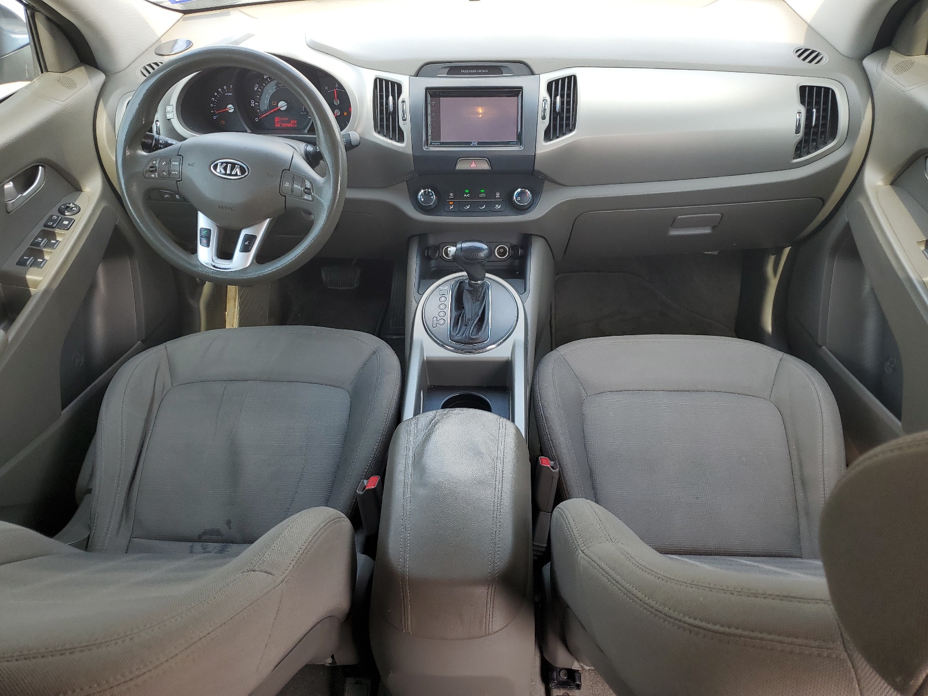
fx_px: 697
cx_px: 464
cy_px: 348
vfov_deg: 53.1
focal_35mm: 26
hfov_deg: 67.3
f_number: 1.5
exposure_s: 1/222
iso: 50
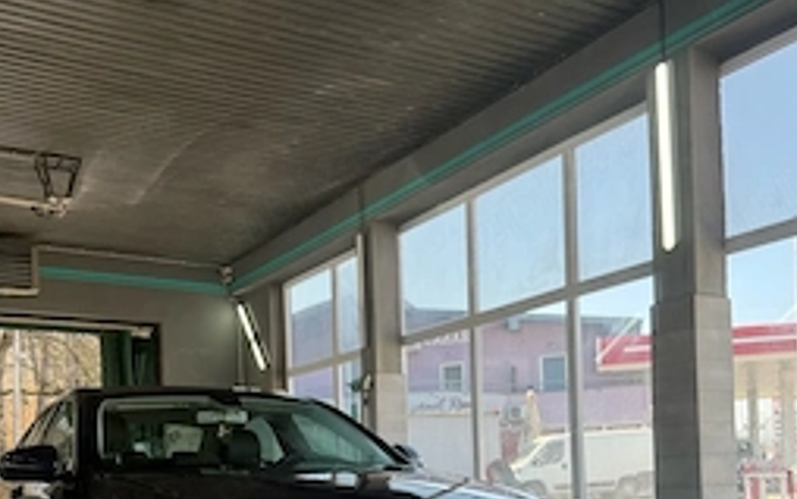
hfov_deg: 49.2
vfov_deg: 30.3
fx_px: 869
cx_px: 377
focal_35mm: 40
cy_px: 468
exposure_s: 1/342
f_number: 1.78
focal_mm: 6.76
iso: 100
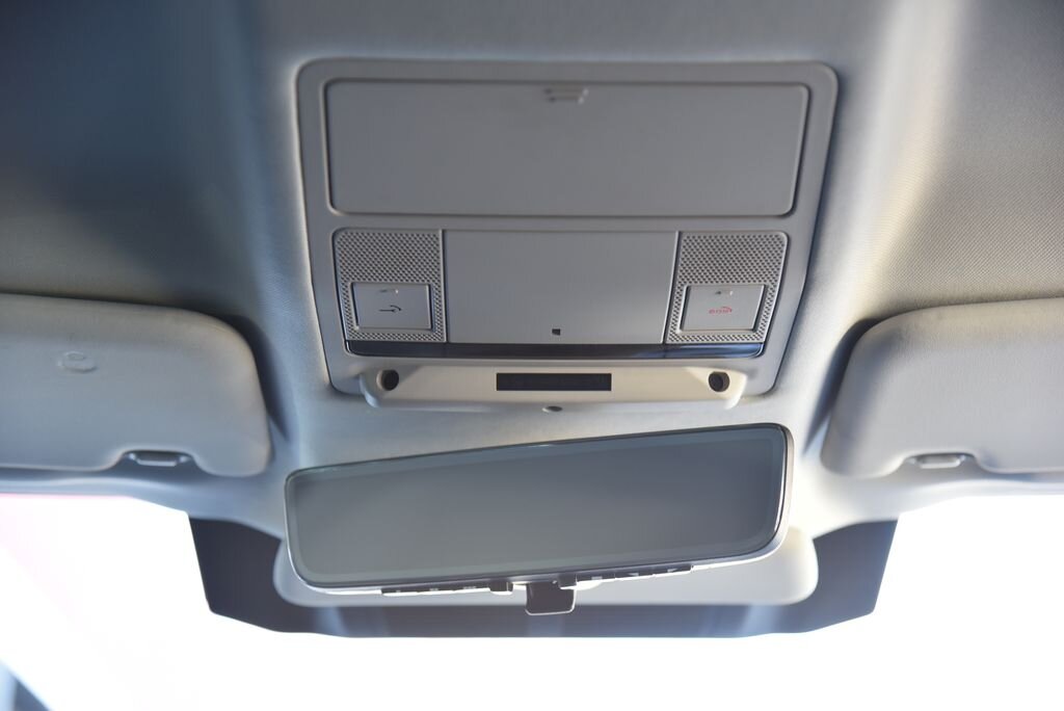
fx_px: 2070
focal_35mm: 70
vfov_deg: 19.5
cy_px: 356
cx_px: 532
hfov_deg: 28.8
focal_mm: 70
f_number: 4
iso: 500
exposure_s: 1/30
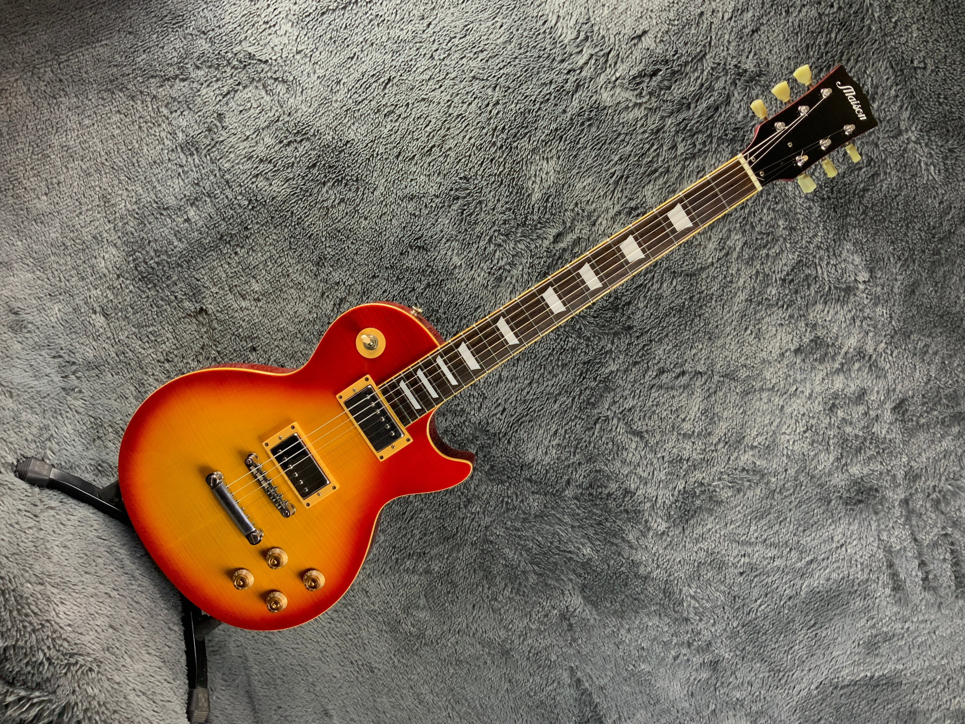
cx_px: 482
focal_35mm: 29
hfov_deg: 61.7
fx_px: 808
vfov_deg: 48.2
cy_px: 362
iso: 100
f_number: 1.8
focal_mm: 3
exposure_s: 1/60
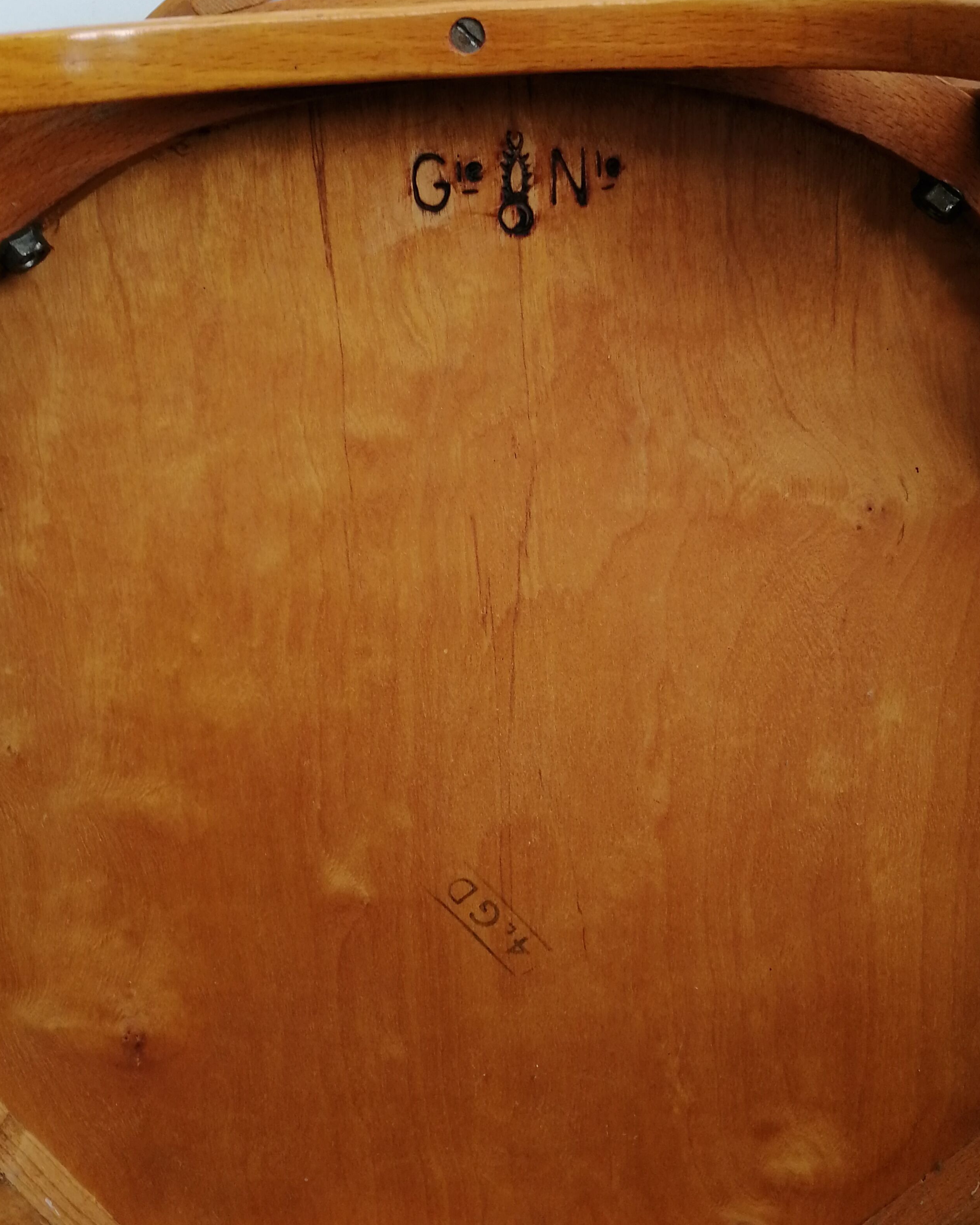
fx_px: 1559
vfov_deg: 42.7
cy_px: 488
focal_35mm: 43
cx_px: 536
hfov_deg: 34.9
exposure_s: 1/100
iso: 80
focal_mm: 3.95
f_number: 1.8
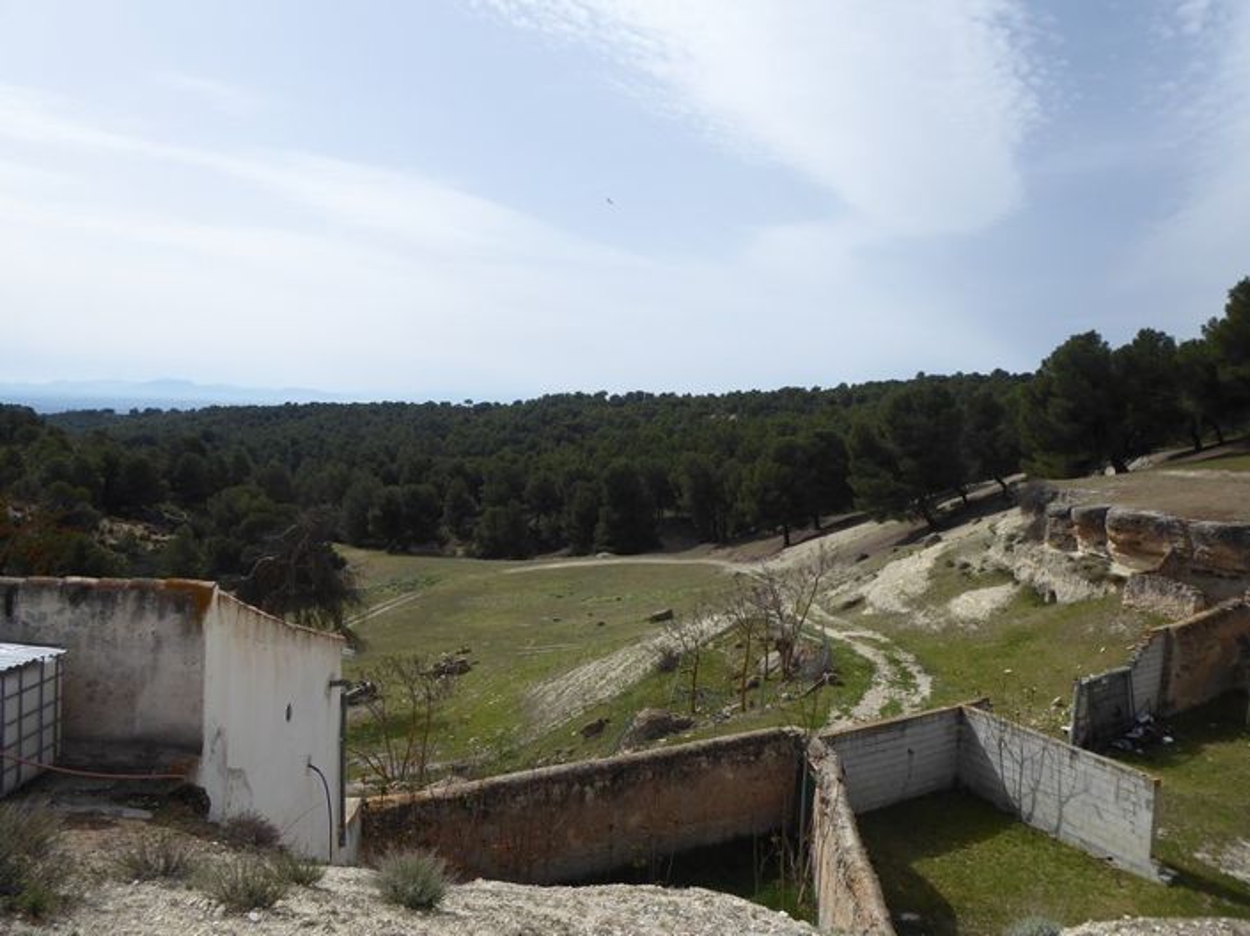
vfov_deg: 54.8
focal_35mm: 25
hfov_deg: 69.4
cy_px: 468
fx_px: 902
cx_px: 625
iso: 80
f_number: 3.3
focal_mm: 4.3
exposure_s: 1/1300
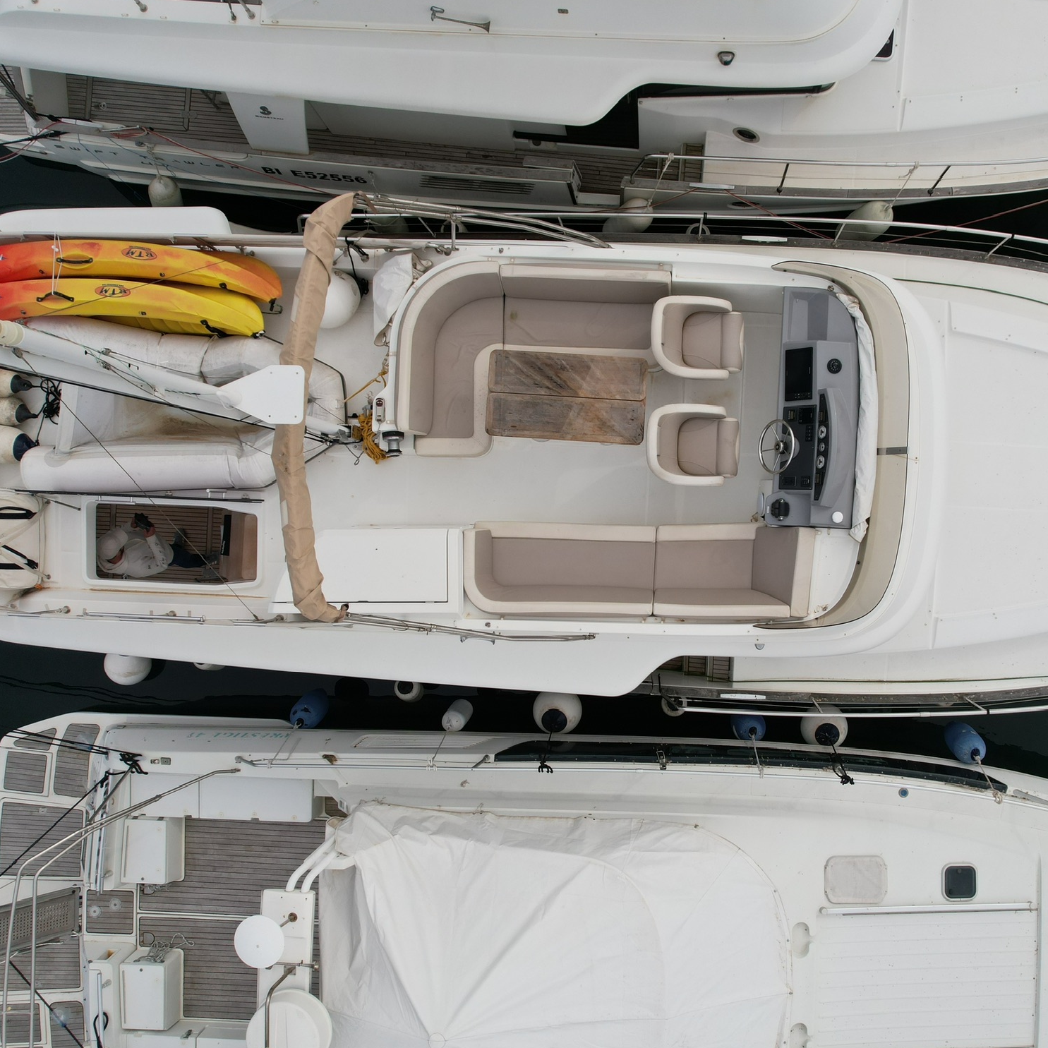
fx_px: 993
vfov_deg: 55.6
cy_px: 532
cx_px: 641
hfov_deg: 55.1
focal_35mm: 29
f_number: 2.8
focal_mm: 8.38
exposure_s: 1/90
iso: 110
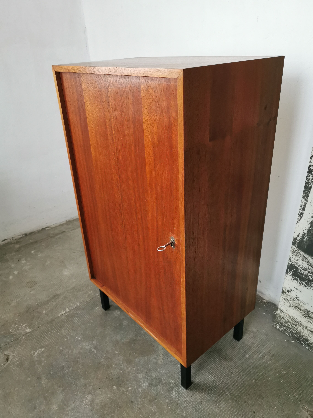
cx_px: 156
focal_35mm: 27
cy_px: 209
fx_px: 326
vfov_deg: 65.3
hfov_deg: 51.4
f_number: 1.6
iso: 320
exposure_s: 1/60
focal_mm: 5.56
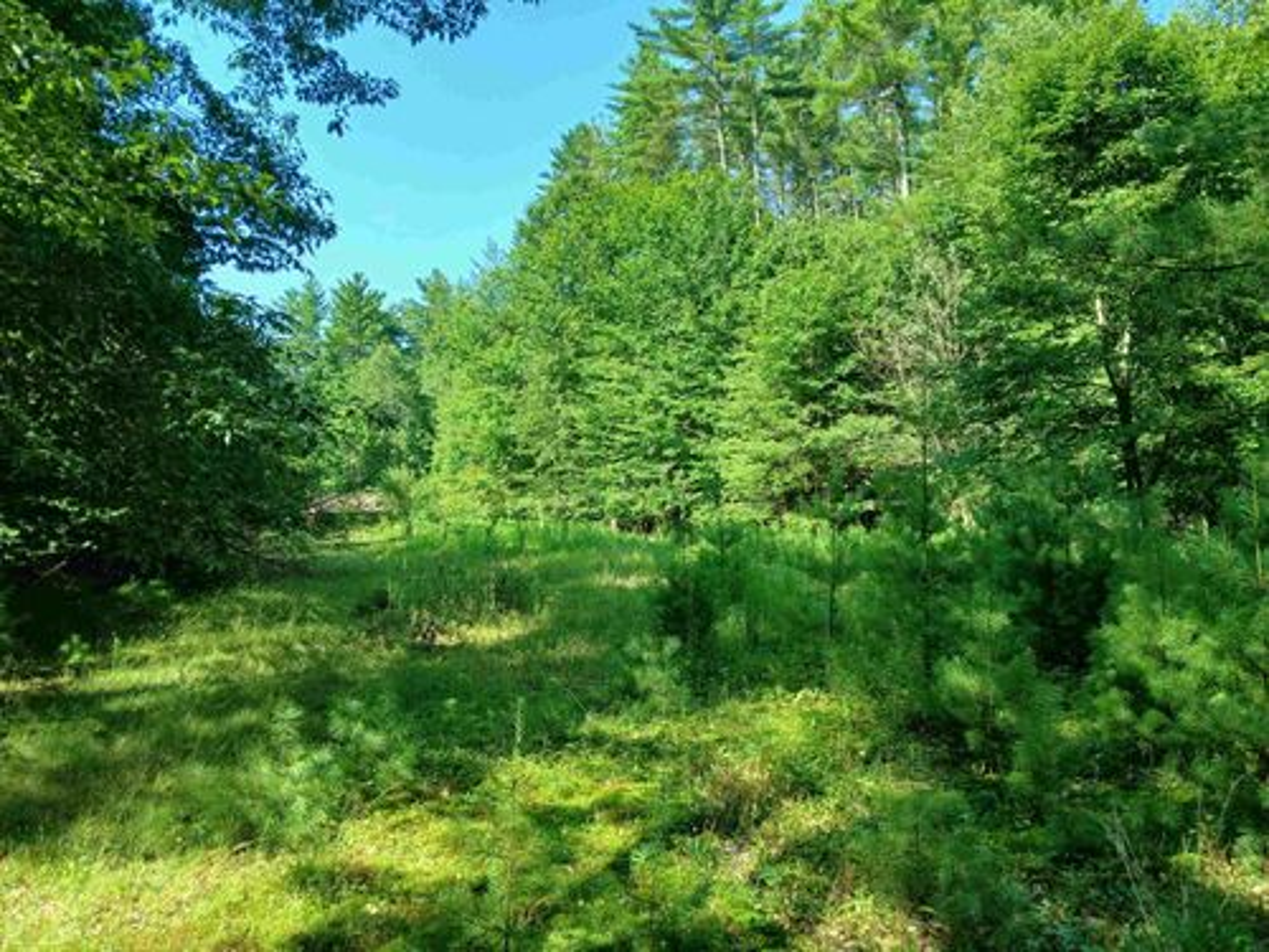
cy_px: 476
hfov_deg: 67.3
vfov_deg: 53.1
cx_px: 634
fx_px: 953
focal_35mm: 26
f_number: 1.8
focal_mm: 3.98
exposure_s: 1/145
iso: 20
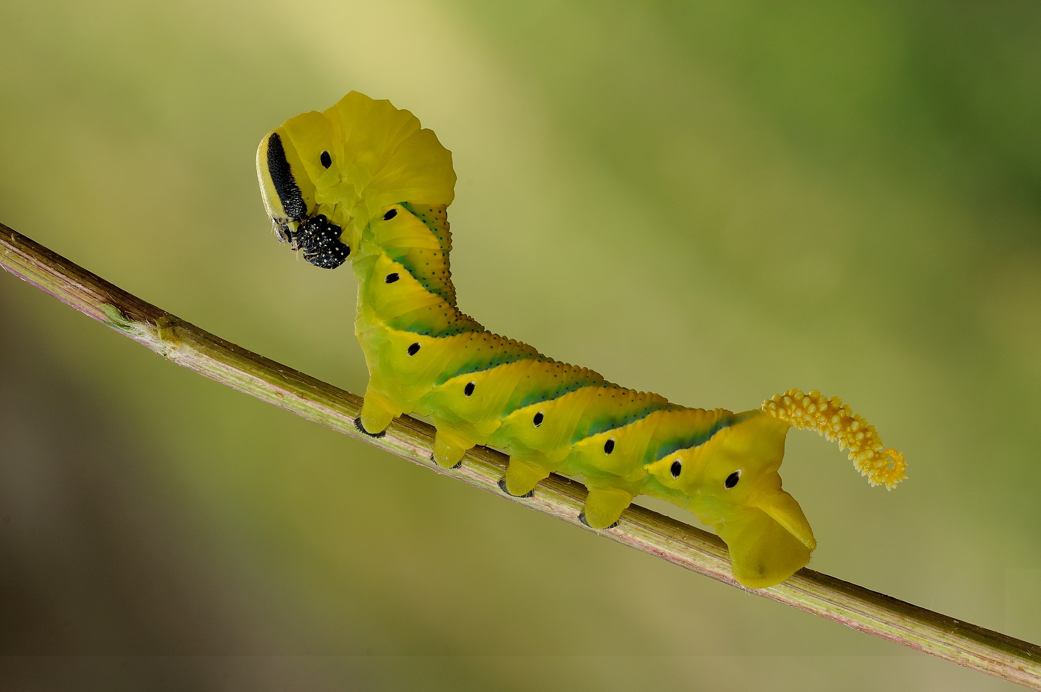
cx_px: 520
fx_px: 6498
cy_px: 346
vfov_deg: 6.1
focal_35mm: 225
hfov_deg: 9.2
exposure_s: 1/25
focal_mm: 150
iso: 200
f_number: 16
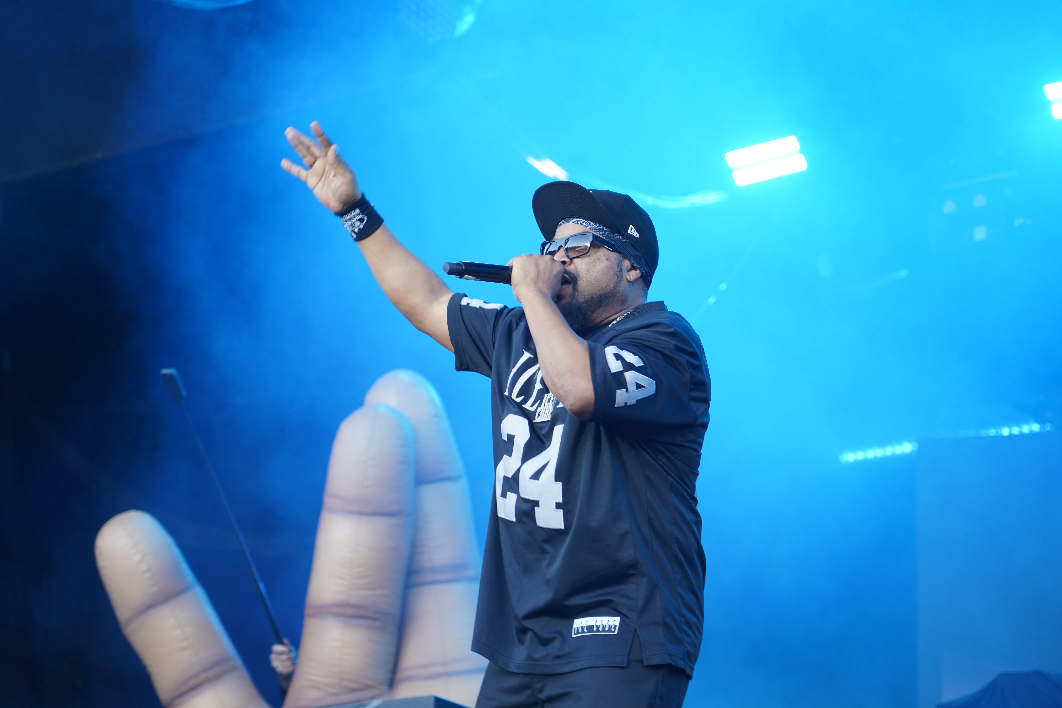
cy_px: 354
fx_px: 3097
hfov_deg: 19.5
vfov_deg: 13.0
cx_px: 531
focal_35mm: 105
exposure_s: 1/160
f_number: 4
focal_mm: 105
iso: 400
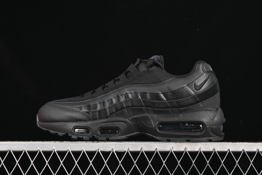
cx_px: 131
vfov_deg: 18.2
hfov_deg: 27.0
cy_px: 88
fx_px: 546
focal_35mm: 75
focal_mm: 50
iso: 160
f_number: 6.3
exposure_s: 1/60
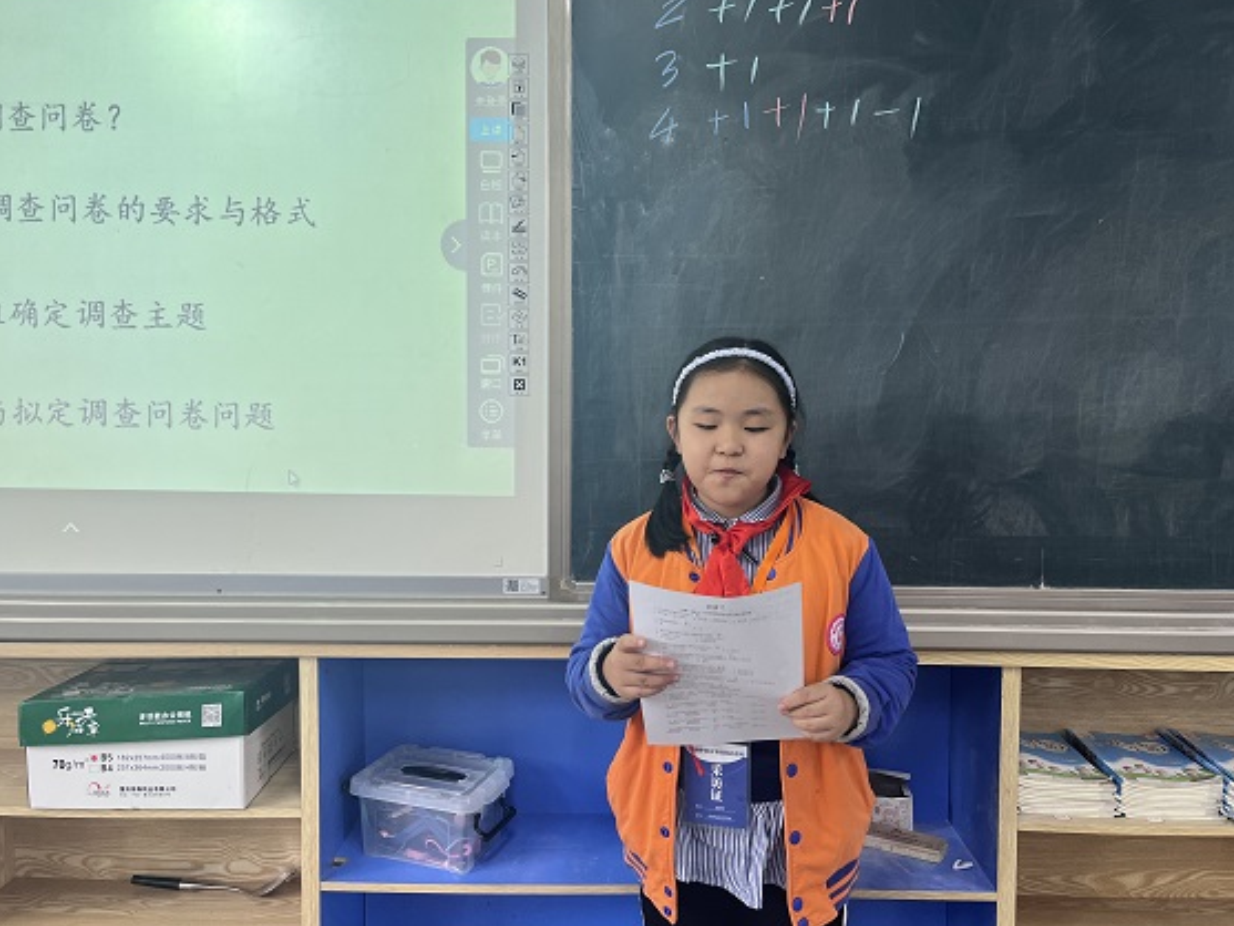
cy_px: 434
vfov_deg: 49.7
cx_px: 607
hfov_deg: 63.4
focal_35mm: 28
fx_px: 998
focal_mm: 5.1
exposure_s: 1/120
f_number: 1.6
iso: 80
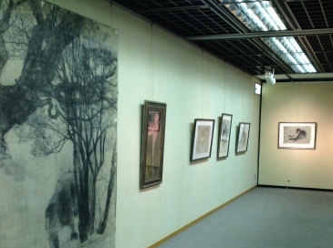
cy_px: 169
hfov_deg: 39.6
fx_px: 461
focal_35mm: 48
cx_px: 198
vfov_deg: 29.9
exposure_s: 1/40
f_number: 2.4
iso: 64
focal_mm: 4.28
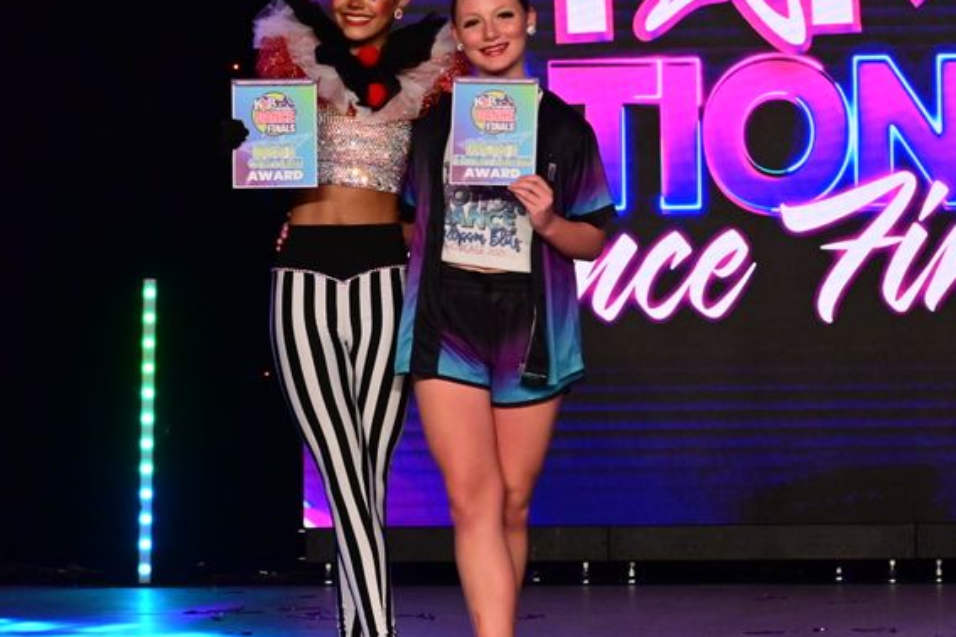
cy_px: 145
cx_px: 454
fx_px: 4355
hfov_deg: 12.5
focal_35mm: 164
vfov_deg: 8.4
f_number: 3.5
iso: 3200
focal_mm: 62
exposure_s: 1/800
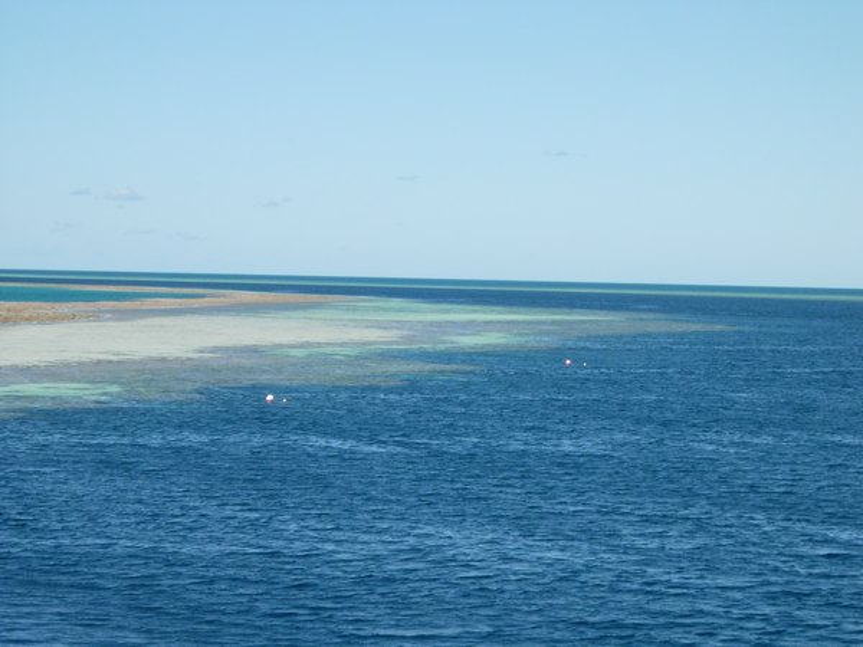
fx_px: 2817
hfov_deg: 17.4
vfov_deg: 13.1
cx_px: 432
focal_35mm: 113
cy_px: 324
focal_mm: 23.4
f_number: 8.2
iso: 79
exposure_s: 1/249
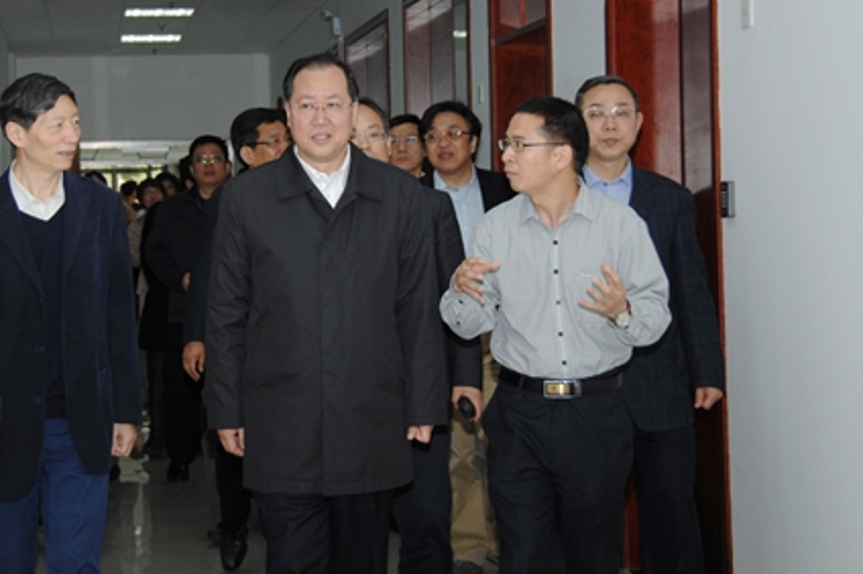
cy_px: 219
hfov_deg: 23.9
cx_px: 322
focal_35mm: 85
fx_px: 2036
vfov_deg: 16.0
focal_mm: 40
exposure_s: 1/60
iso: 200
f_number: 4.8
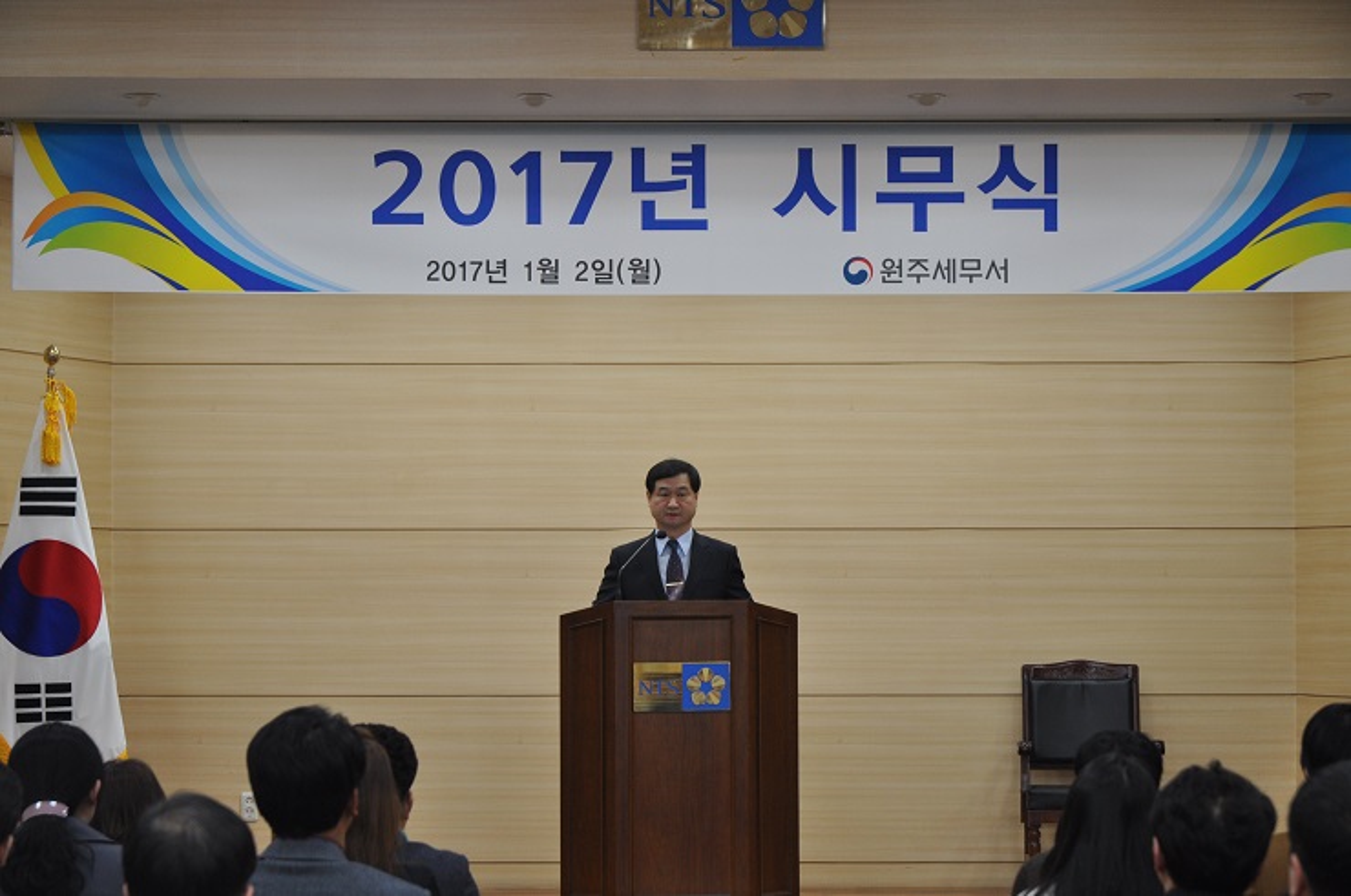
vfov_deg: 14.7
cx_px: 676
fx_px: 3485
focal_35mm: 93
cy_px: 448
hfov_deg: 21.9
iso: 500
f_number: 4.5
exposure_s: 1/60
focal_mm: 62
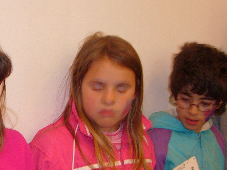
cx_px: 20
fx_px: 577
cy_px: 105
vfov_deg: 16.8
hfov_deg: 21.7
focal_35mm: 88
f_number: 2.8
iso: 100
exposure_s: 1/8
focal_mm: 5.8
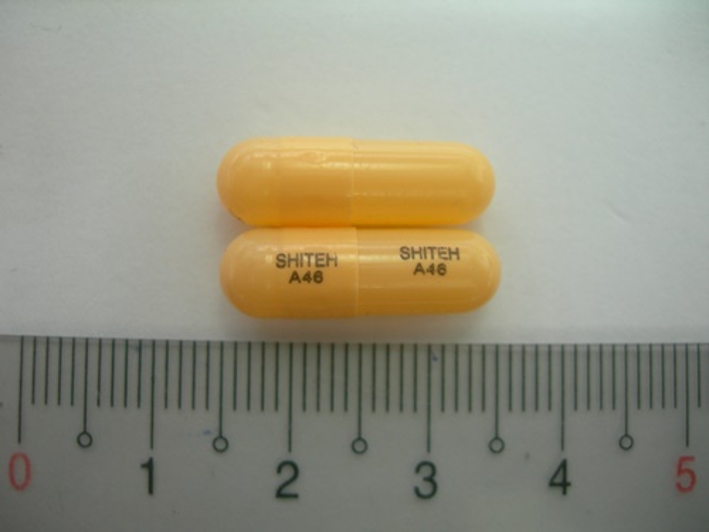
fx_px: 778
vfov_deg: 37.7
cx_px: 354
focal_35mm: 38
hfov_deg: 49.0
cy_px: 266
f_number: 2.8
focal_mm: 7.8
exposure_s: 1/3.9
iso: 147
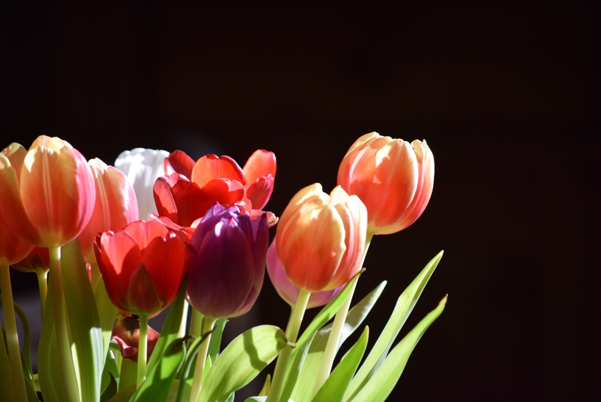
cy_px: 201
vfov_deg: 5.2
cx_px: 300
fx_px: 4385
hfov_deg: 7.8
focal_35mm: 262
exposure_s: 1/800
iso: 800
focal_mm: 175
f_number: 5.3
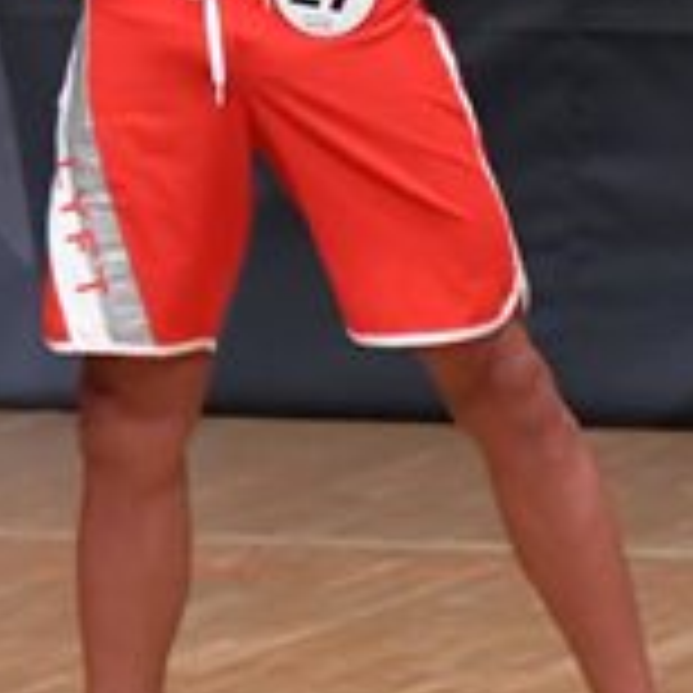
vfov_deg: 1.6
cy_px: 86
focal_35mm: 1088
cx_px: 398
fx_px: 24643
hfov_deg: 1.6
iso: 6400
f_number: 5.6
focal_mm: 170
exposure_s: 1/400
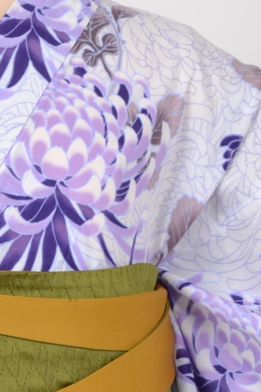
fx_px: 2825
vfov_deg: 7.9
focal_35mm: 260
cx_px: 114
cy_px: 206
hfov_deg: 5.3
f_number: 11
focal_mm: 44
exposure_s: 1/125
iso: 100
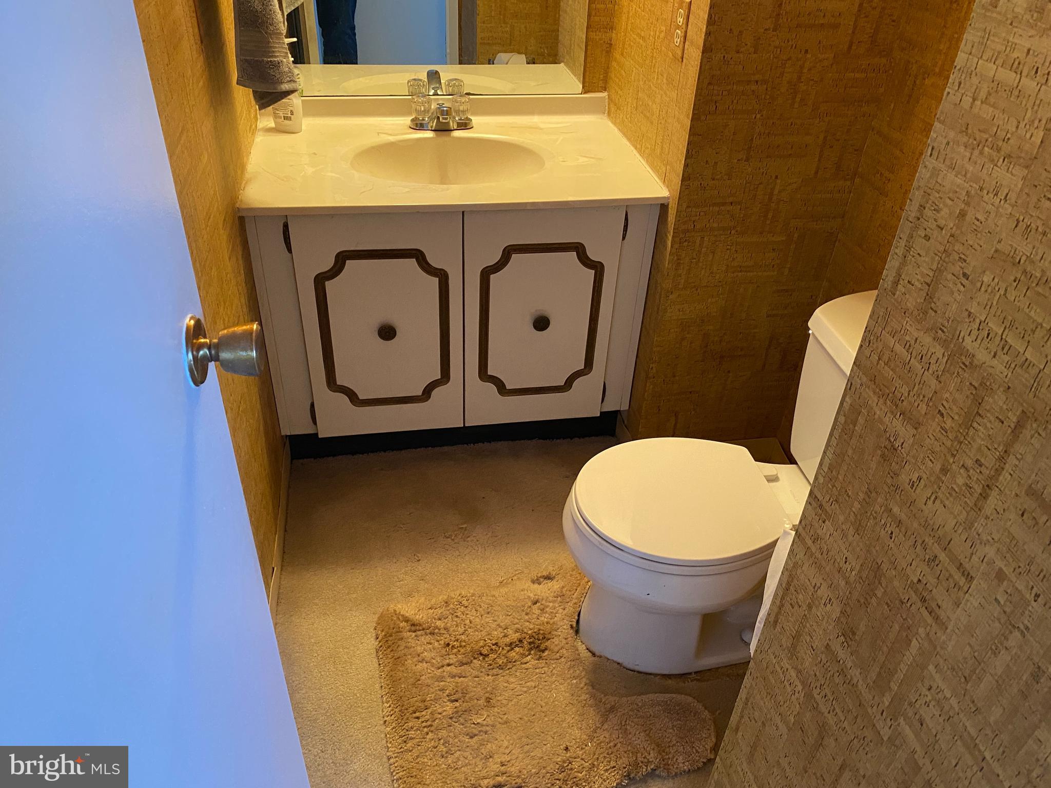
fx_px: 789
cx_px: 526
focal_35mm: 26
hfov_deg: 67.3
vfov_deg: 53.1
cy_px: 394
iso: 320
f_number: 1.8
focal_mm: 4.25
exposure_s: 1/60
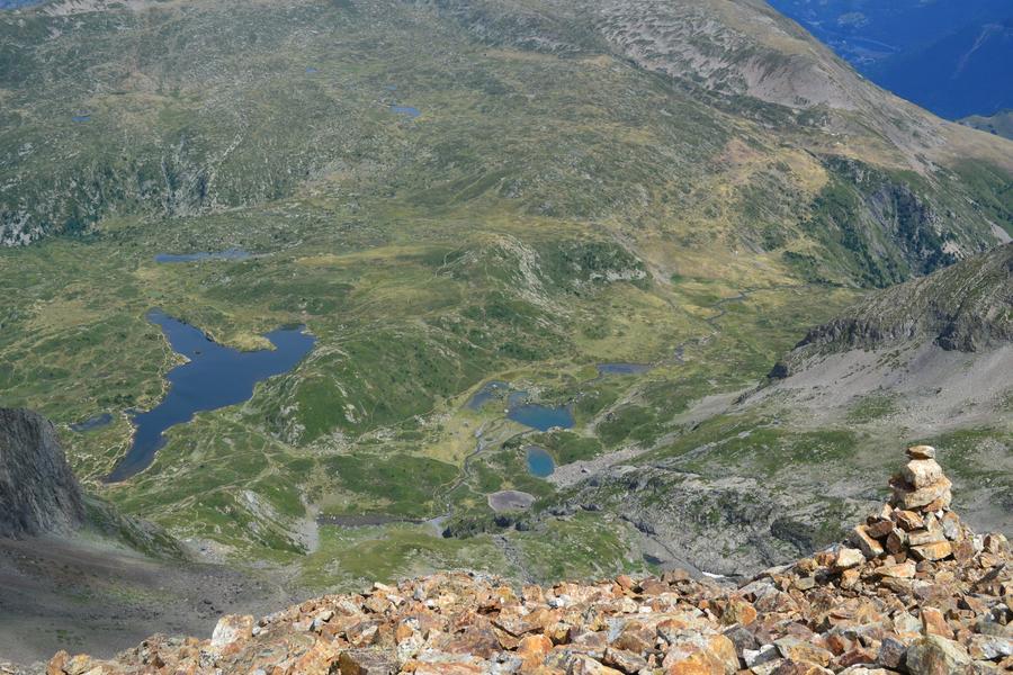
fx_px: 1224
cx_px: 506
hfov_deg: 45.0
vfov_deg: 30.8
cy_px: 338
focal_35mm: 44
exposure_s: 1/500
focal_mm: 29
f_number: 11
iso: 360
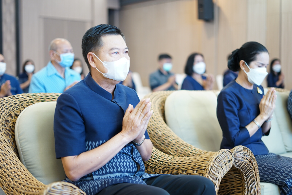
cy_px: 98
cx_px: 146
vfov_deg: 27.0
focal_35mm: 50
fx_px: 406
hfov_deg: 39.6
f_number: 1.8
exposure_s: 1/20
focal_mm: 50
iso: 400
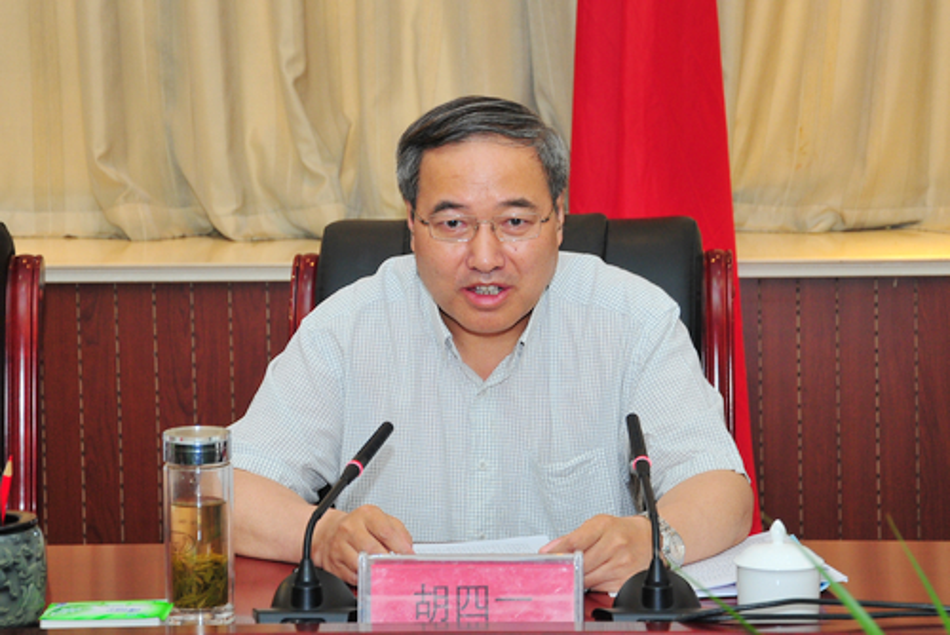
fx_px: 2614
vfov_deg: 13.8
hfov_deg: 20.6
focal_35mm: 99
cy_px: 318
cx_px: 475
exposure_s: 1/50
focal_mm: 66
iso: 500
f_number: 5.3
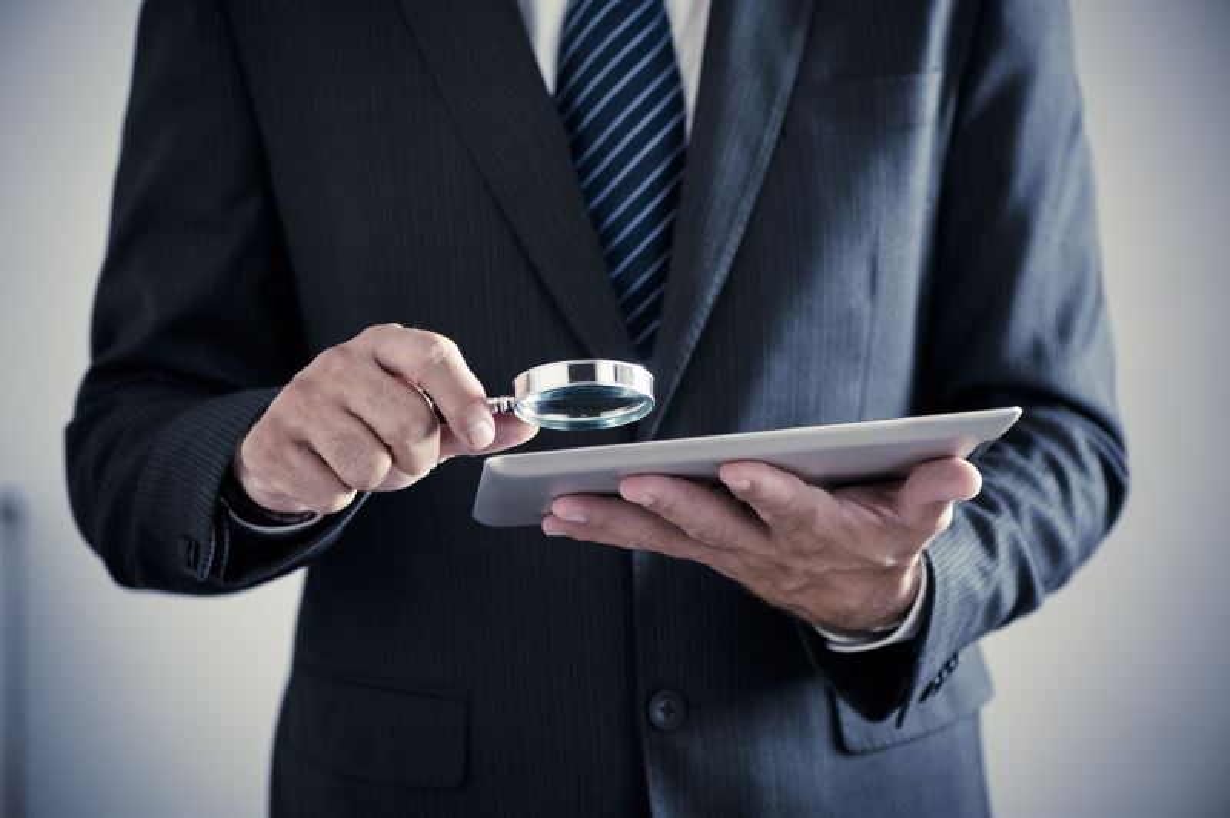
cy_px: 409
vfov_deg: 13.0
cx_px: 615
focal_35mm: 105
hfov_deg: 19.5
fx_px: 3584
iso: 200
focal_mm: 105
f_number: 4.5
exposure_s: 1/125
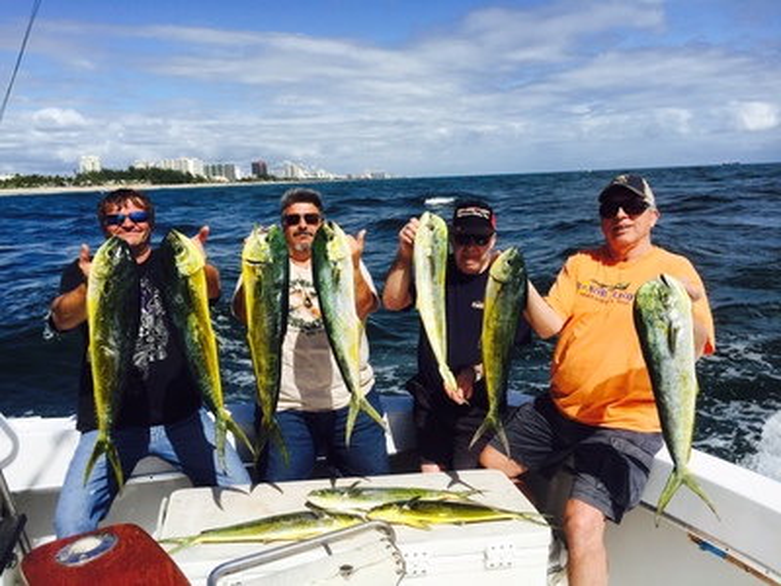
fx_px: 654
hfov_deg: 61.7
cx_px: 390
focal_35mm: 29
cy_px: 293
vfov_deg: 48.2
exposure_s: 1/3300
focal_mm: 4.15
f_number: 2.2
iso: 32
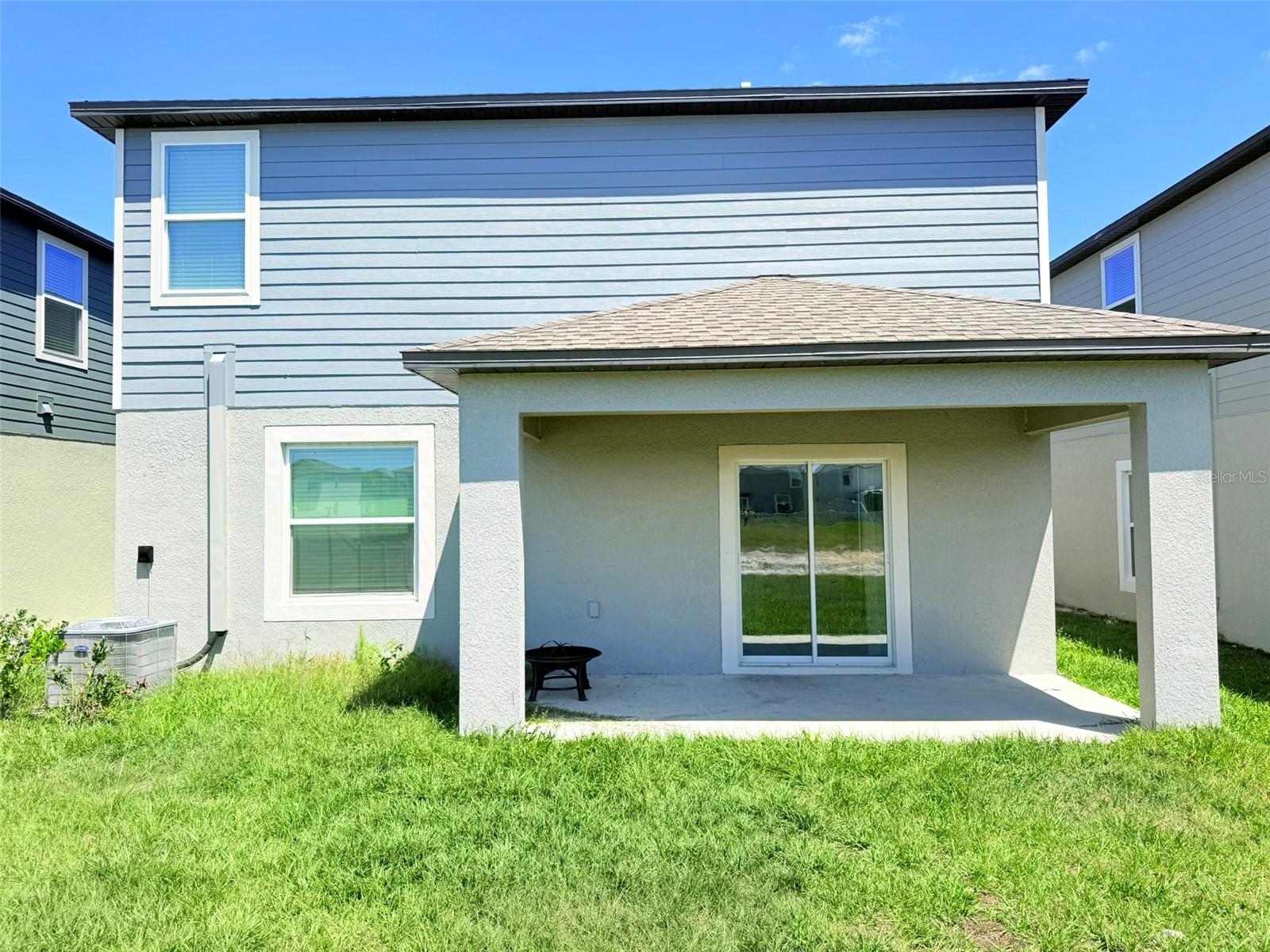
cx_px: 635
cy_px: 476
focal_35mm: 24
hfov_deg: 71.6
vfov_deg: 56.8
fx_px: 881
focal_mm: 6.76
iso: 80
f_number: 1.78
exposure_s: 1/3759
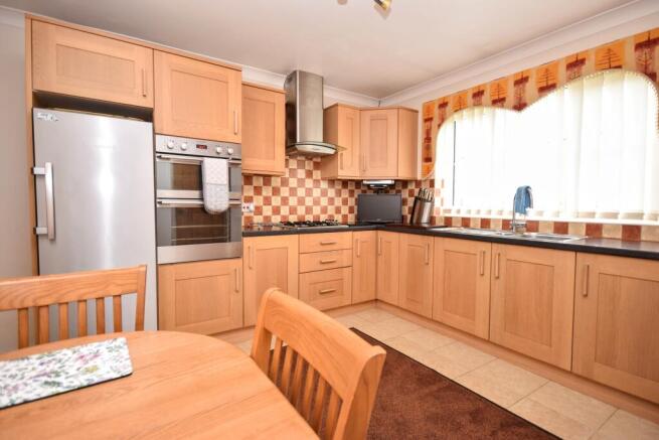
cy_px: 220
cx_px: 330
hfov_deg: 92.4
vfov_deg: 69.7
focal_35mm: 17
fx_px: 316
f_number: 4.2
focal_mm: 11.5
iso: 320
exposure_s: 1/60
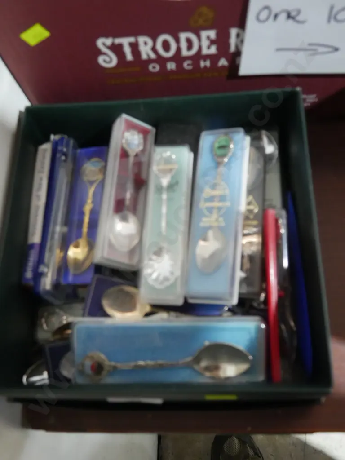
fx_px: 452
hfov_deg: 41.8
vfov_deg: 54.0
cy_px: 230
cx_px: 172
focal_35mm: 34
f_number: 4
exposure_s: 1/60
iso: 3200
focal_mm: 17
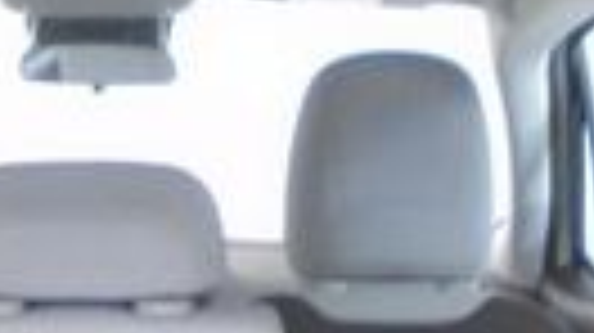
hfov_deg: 15.6
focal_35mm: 137
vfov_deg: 8.3
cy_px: 698
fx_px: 2156
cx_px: 94
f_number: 3.2
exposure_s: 1/30
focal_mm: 4.6
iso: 160
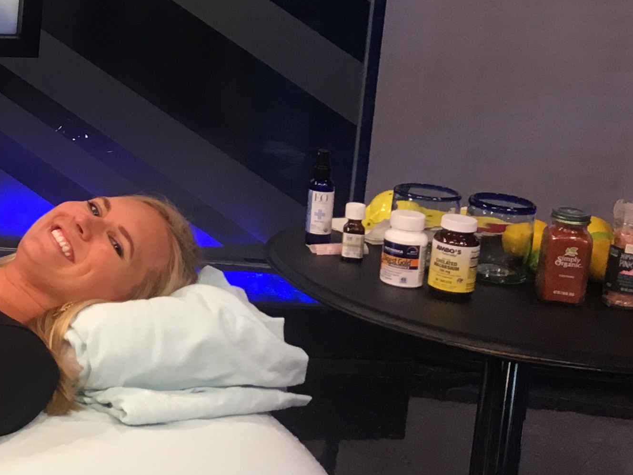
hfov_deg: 19.5
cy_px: 55
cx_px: -309
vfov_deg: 16.6
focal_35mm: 88
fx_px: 1609
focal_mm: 4.15
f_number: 2.2
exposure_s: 1/30
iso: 64
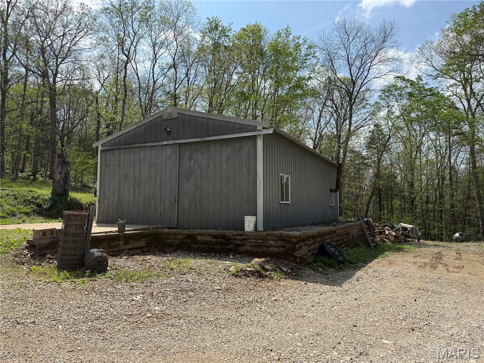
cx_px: 242
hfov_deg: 71.6
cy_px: 182
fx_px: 336
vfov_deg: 56.8
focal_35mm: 24
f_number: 1.78
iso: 80
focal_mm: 6.76
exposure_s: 1/4405
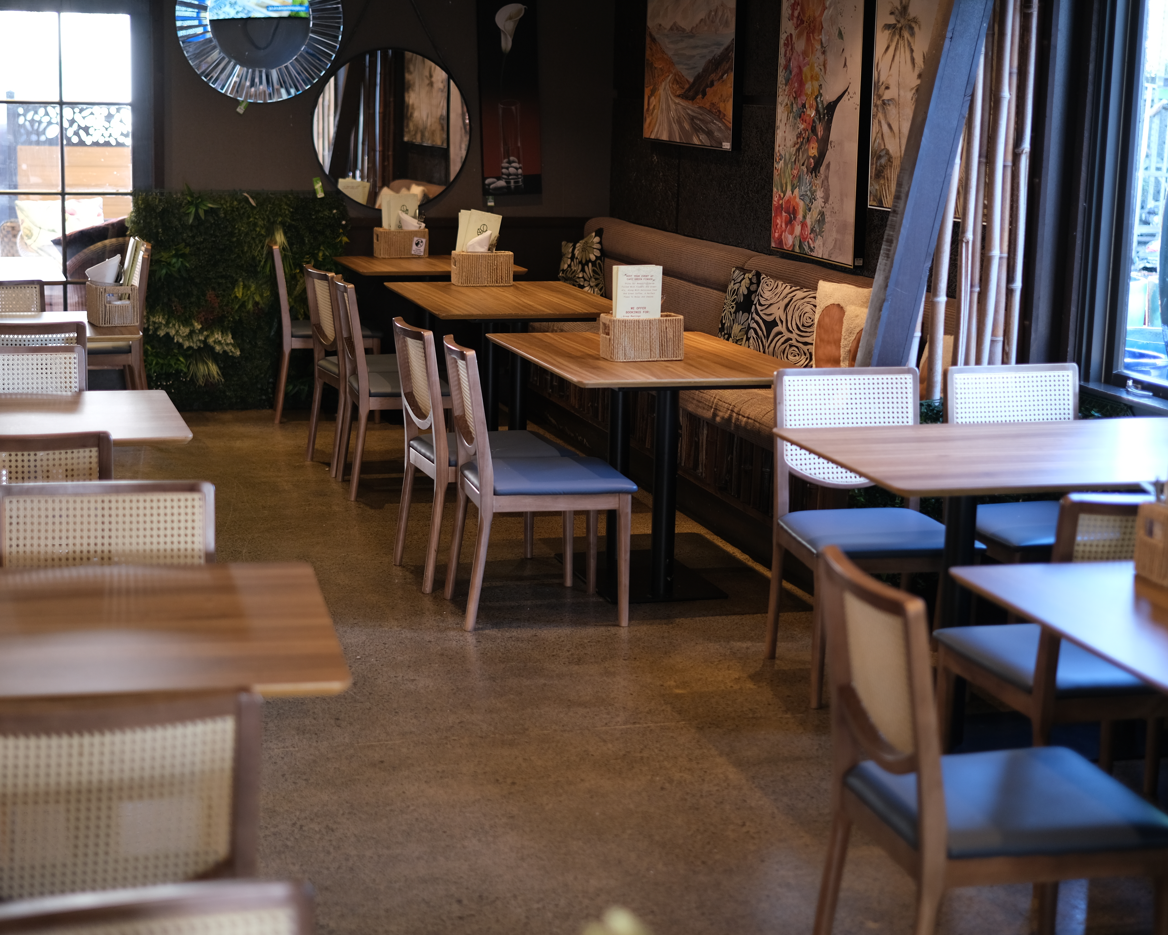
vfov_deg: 26.7
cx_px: 571
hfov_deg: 33.0
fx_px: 1970
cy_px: 466
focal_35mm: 57
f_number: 1.4
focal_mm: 33
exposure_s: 1/85
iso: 250
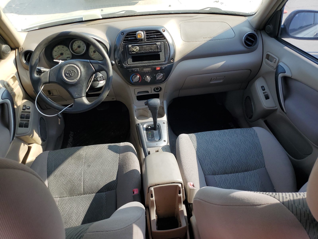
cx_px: 159
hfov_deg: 67.3
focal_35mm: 26
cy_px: 120
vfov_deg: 53.1
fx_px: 239
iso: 50
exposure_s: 1/526
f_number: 1.5
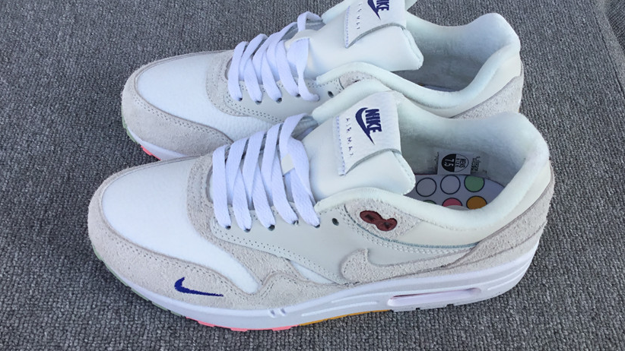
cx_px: 328
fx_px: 613
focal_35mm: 37
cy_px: 158
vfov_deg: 32.0
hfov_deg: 54.0
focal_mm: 3.3
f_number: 2.4
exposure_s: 1/290
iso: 25
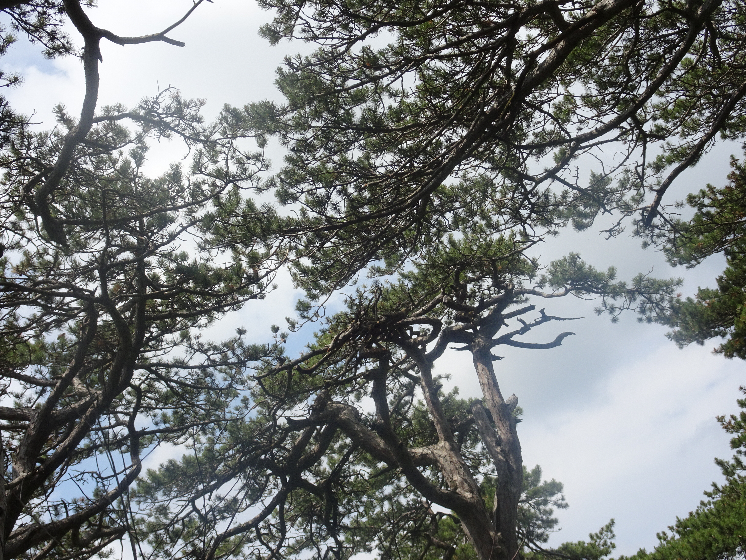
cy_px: 280
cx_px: 373
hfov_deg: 35.5
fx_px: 1164
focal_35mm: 54
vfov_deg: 27.0
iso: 80
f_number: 4.5
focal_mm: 9.18
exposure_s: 1/800
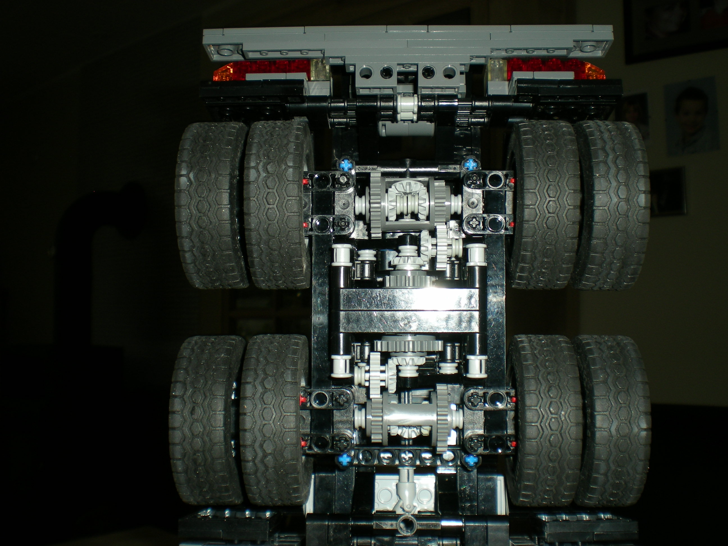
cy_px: 273
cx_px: 364
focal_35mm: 38
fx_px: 799
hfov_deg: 49.0
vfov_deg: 37.7
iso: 50
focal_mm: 6.3
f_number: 4.6
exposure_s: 1/60
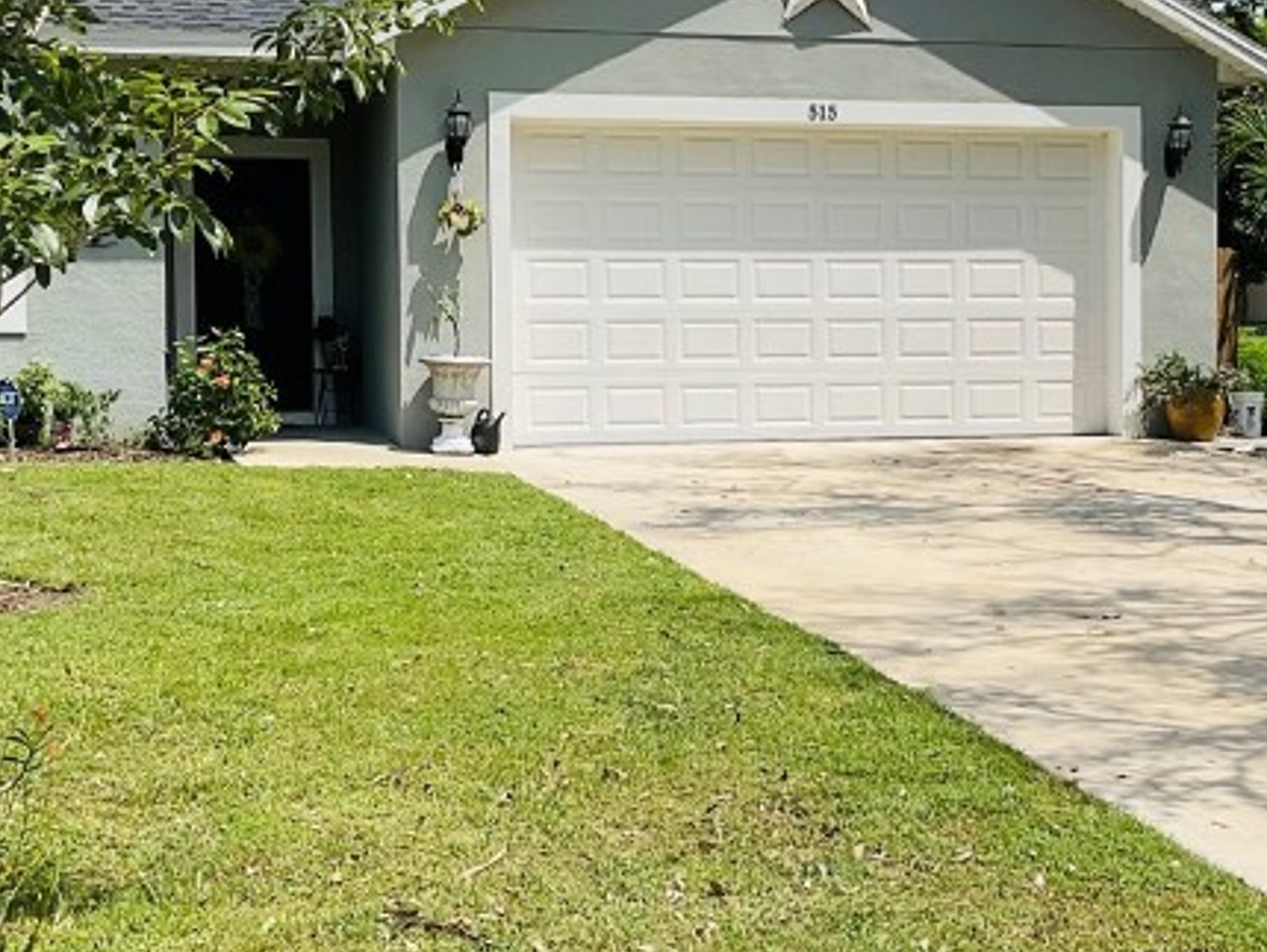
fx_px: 2527
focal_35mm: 69
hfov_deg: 28.0
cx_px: 801
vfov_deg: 21.3
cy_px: 460
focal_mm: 3
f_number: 1.8
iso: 16
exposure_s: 1/2667
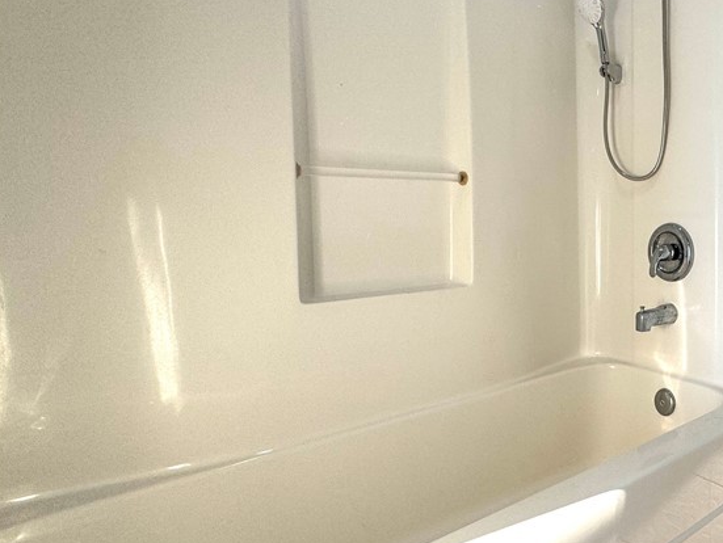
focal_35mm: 26
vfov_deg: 52.8
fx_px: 543
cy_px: 224
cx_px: 661
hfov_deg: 57.1
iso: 64
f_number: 2.2
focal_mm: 2.22
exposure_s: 1/120
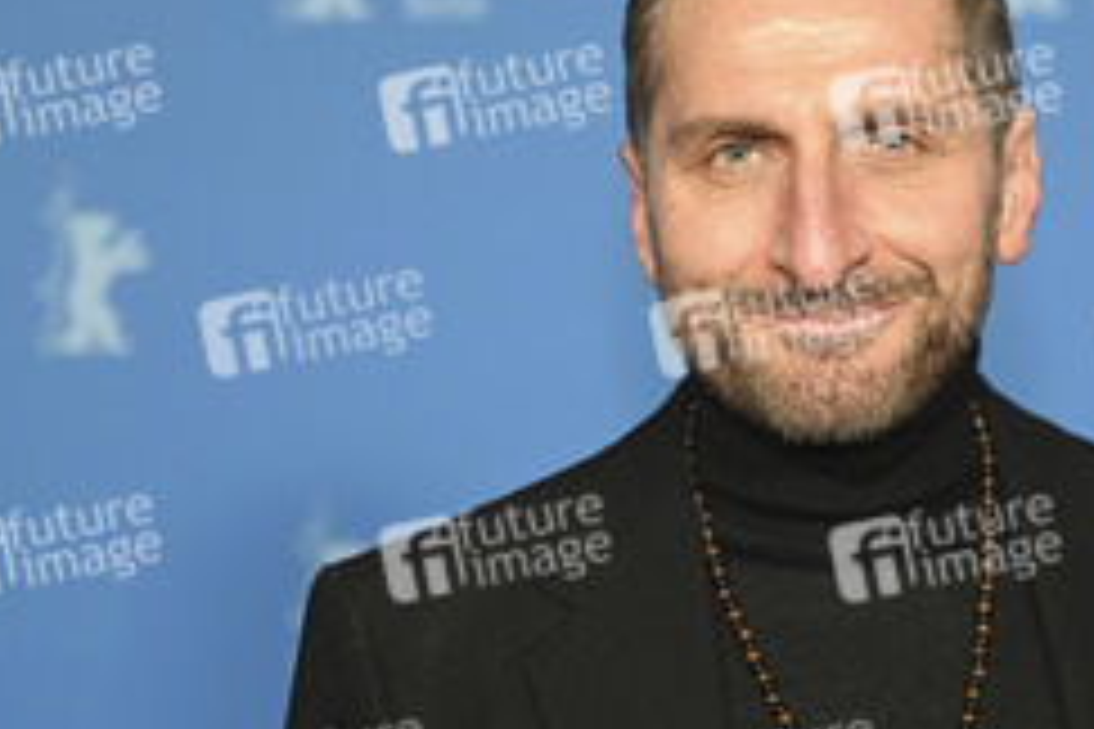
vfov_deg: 12.1
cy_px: 436
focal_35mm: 113
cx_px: 826
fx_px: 3434
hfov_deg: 18.0
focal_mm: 61
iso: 320
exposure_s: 1/160
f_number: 2.8
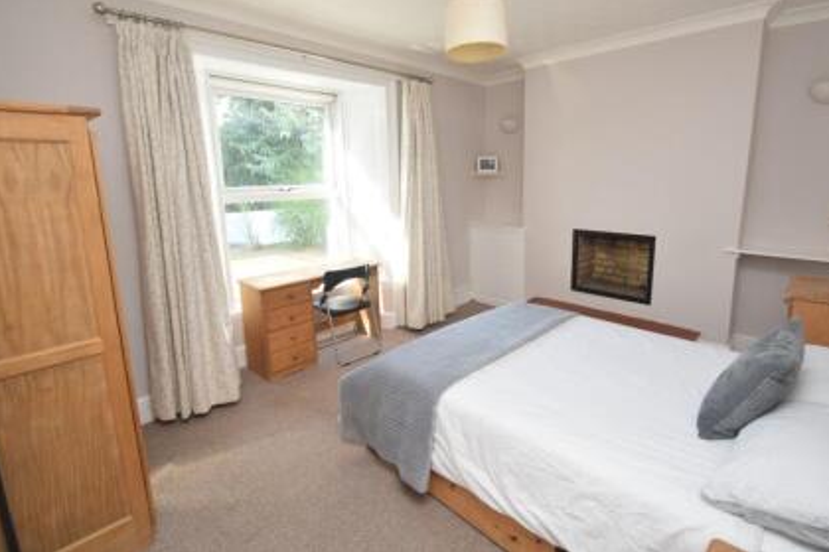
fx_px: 391
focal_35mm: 17
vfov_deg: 70.2
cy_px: 242
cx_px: 460
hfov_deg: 92.9
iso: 800
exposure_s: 1/125
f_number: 5.6
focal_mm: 10
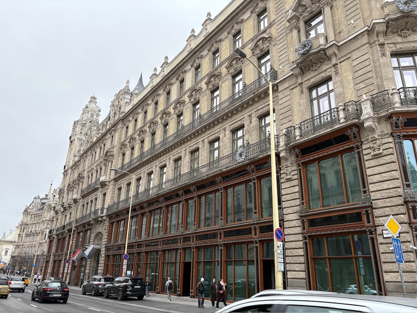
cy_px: 156
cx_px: 208
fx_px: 313
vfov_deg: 53.1
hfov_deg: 67.3
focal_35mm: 26
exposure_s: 1/295
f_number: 1.6
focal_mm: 5.96
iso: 64
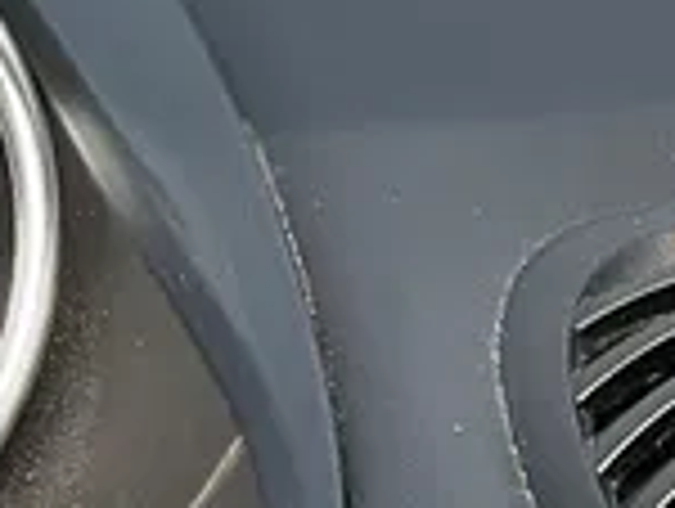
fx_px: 10234
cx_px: -302
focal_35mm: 524
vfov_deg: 2.8
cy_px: 310
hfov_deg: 3.8
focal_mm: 9
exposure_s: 1/129
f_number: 2.8
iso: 32
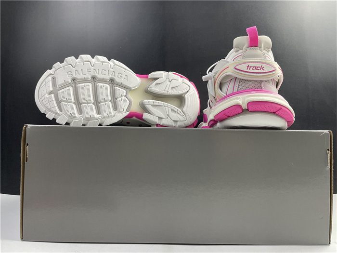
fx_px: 253
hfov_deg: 67.3
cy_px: 126
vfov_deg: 53.1
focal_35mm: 26
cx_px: 168
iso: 125
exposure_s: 1/121
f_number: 1.6
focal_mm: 4.2
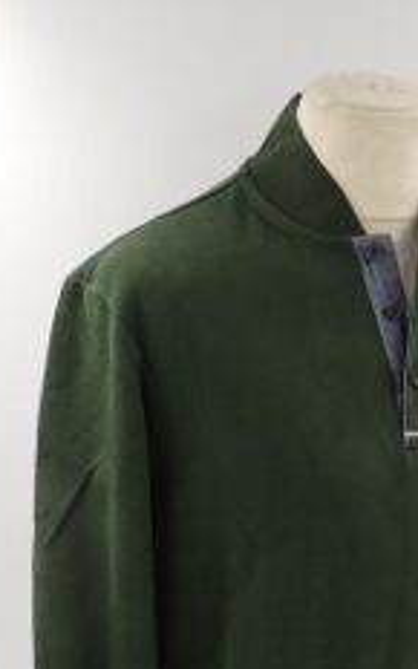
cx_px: 346
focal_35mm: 73
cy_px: 570
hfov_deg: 17.7
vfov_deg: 27.4
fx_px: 1331
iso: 110
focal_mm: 7.1
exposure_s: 1/50
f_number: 3.3
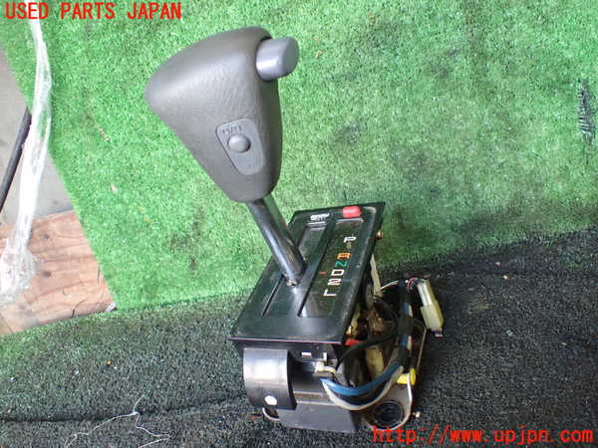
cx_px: 299
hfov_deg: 60.0
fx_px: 518
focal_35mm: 30
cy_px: 224
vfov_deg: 46.8
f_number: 2.3
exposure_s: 1/100
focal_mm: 5.4
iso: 800
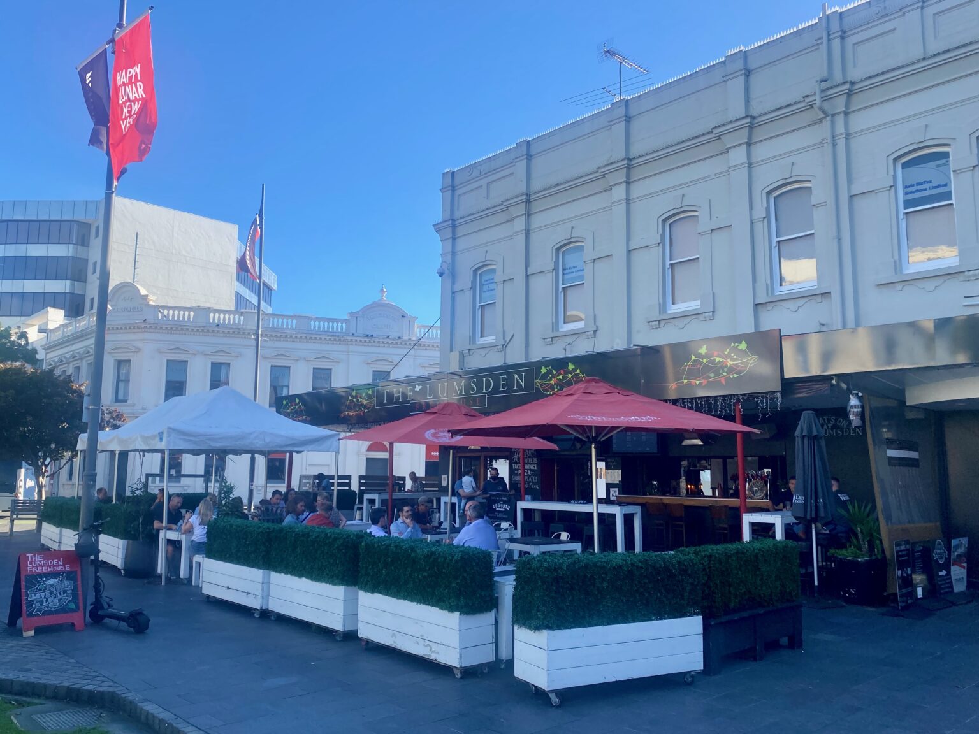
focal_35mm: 26
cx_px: 490
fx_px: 735
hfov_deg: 67.3
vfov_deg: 53.1
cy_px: 367
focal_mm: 4.25
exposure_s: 1/1124
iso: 32
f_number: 1.8
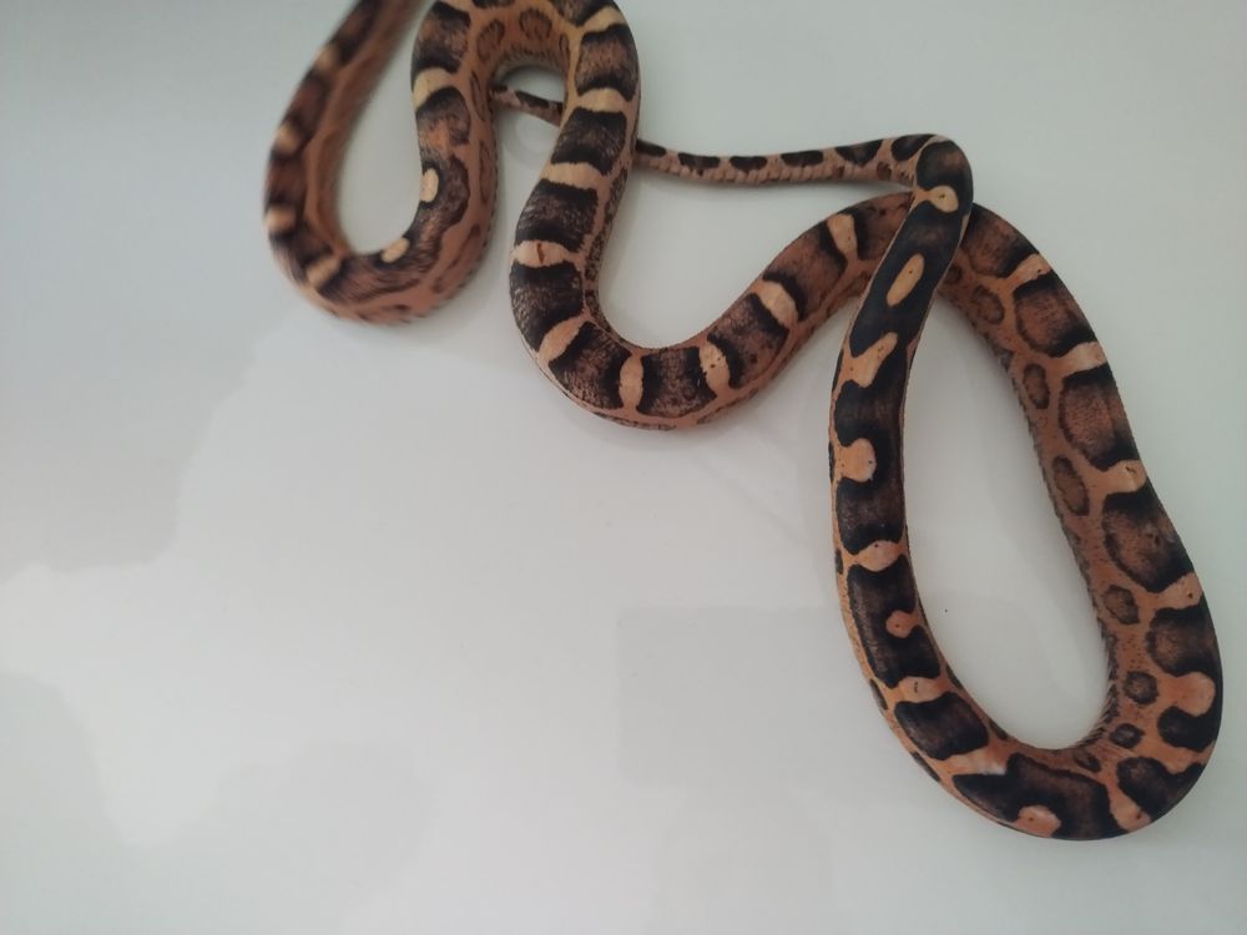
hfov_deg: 67.3
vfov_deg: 53.1
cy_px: 468
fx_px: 937
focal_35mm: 26
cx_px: 624
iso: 587
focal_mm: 4.75
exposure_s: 1/25
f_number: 1.8
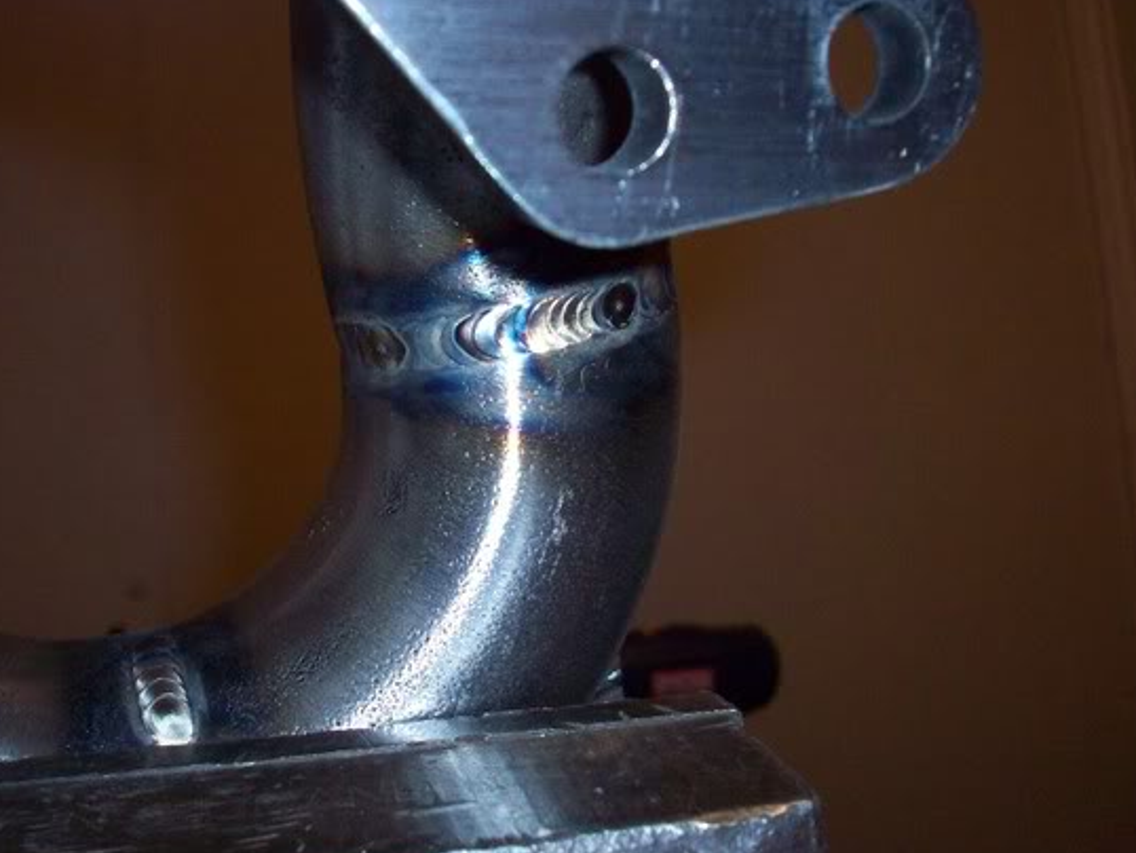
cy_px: 399
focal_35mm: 44
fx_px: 1445
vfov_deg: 32.9
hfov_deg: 42.8
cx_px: 492
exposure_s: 1/64
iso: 160
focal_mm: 6.2
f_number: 2.8
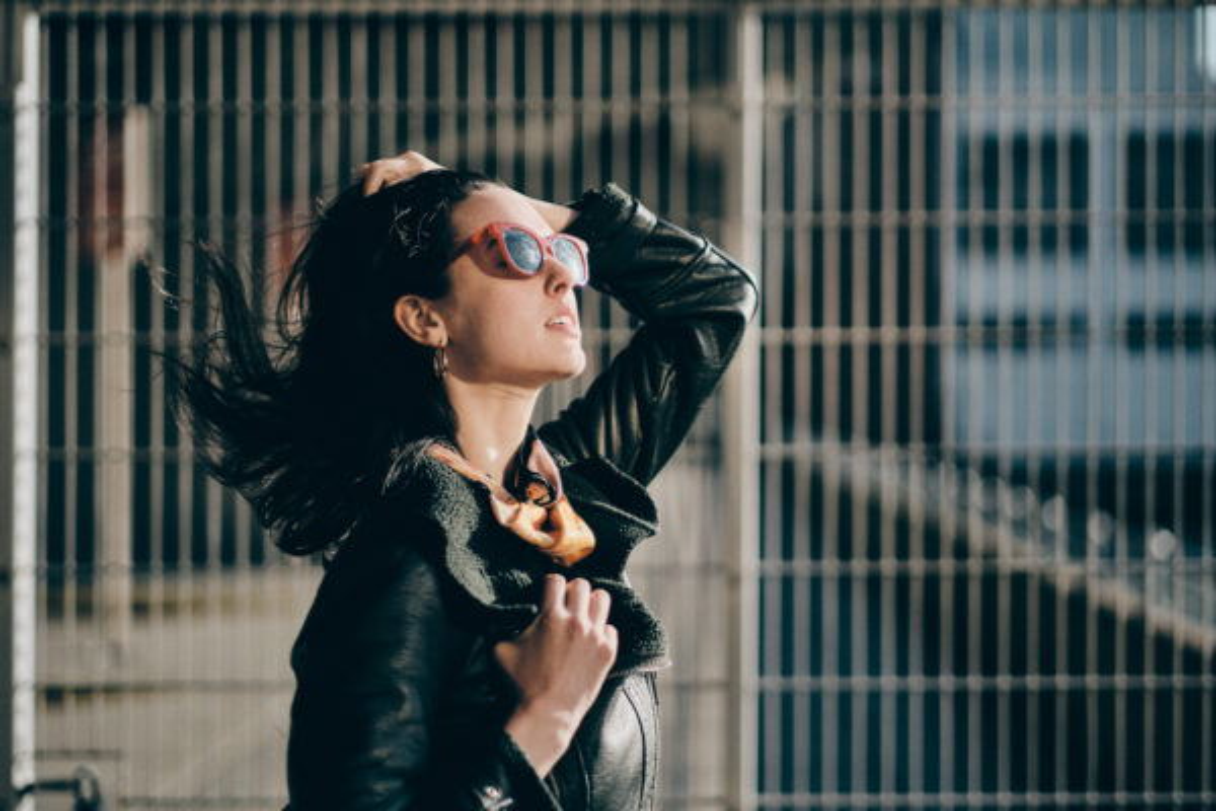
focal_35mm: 84
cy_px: 406
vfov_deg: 16.3
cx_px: 608
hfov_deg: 24.2
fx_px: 2837
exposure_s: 1/32000
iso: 640
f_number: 1.2
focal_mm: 56
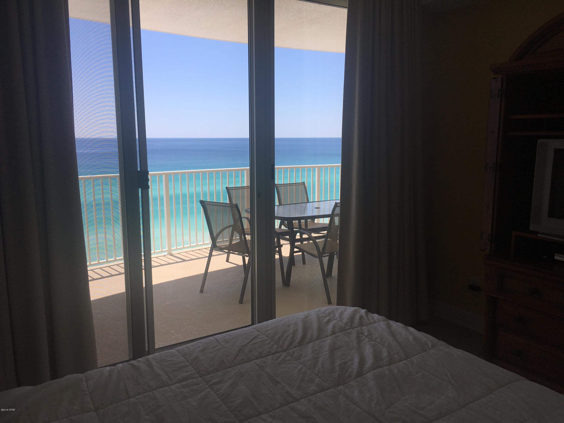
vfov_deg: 48.2
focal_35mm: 29
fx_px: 472
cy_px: 212
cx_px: 282
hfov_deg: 61.7
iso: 25
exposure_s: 1/574
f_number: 2.2
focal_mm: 4.15
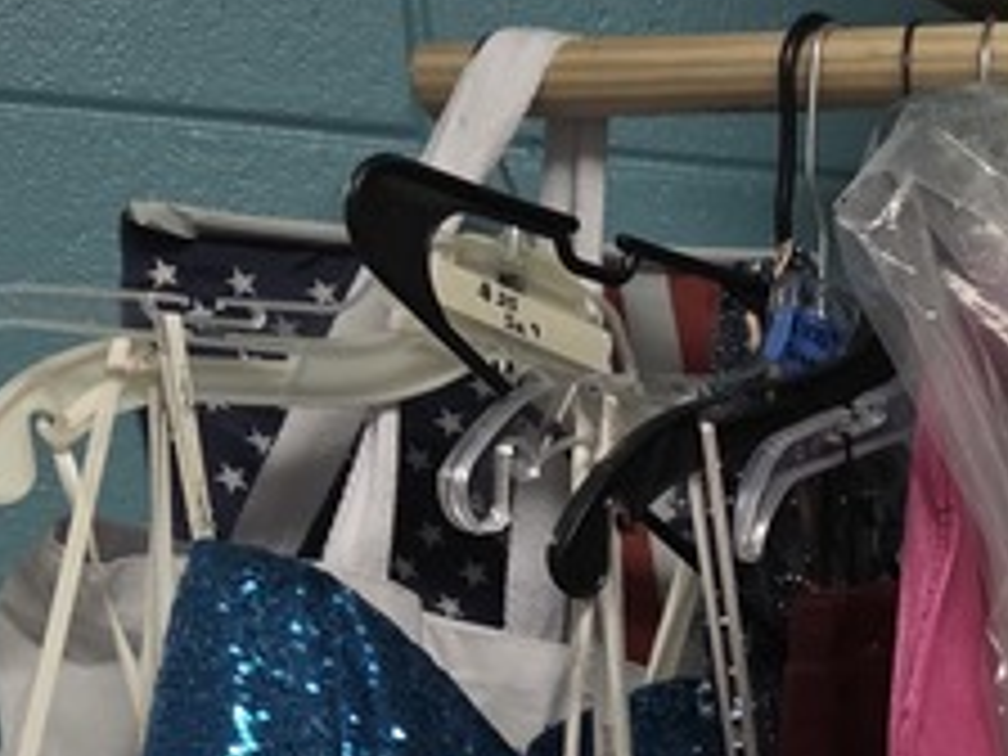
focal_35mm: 105
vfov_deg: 12.4
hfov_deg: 15.6
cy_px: 1512
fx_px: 3058
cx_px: 1899
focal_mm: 6.3
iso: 800
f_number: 1.7
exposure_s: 1/120
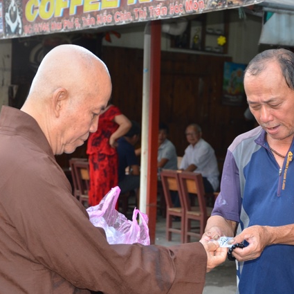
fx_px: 842
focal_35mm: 88
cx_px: 187
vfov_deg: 19.8
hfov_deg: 19.8
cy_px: 148
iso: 640
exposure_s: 1/60
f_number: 4.8
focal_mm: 45
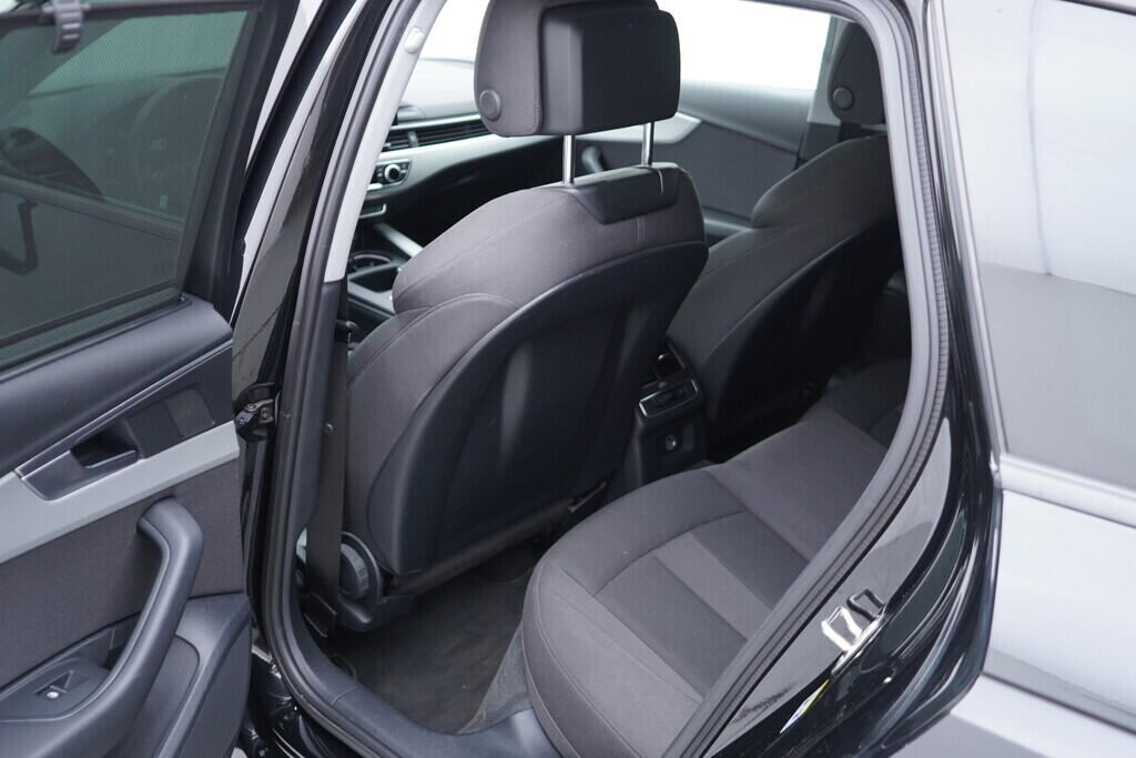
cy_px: 379
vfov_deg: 36.9
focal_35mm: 36
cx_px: 568
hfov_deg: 53.1
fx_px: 1136
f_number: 2.8
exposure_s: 1/40
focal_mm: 24
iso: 400
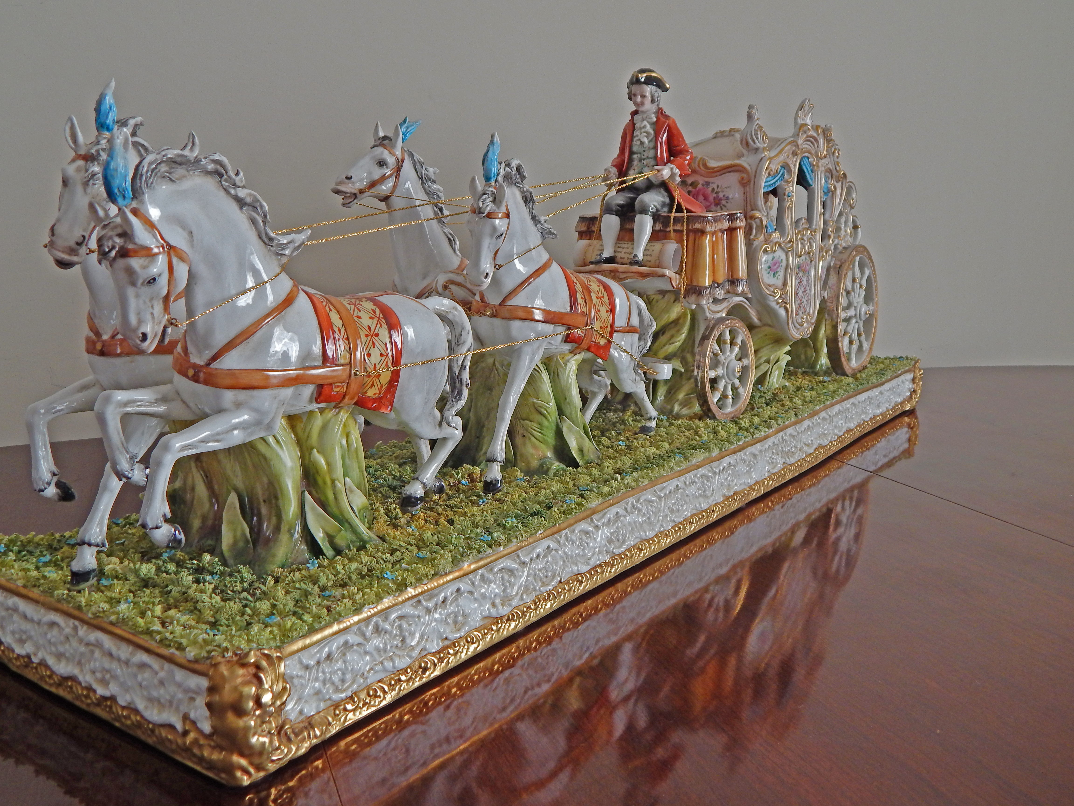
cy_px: 403
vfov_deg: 45.4
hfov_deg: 58.4
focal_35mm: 31
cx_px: 537
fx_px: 962
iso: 160
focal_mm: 5.6
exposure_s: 1/30
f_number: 3.2
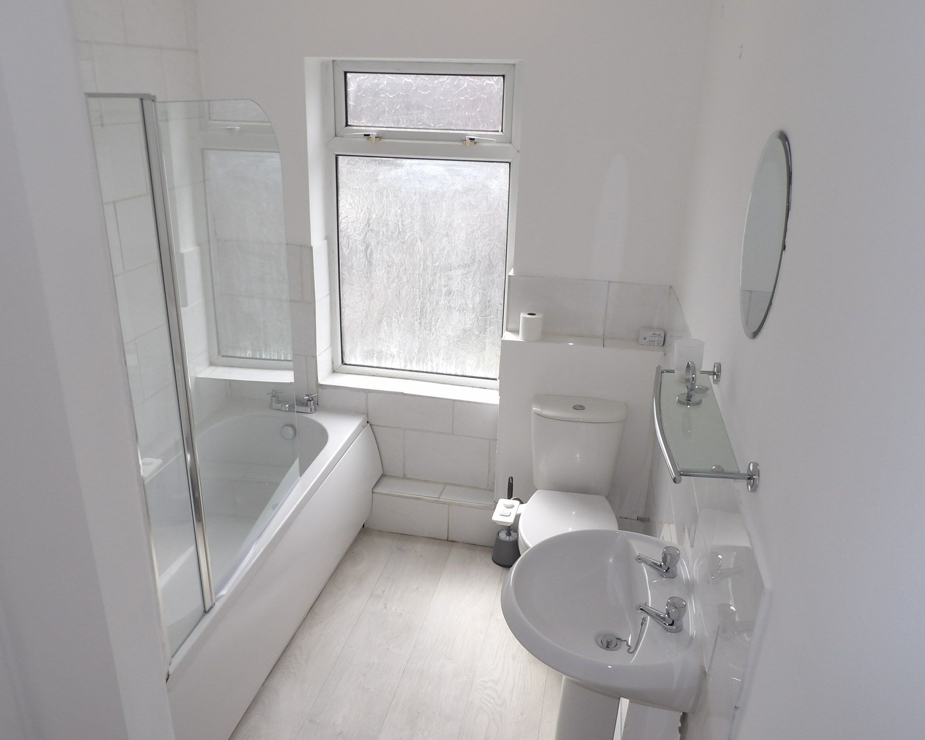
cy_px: 383
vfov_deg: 54.9
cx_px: 471
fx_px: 712
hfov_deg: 66.0
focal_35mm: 26
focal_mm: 4.3
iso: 100
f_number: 3.2
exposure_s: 1/204
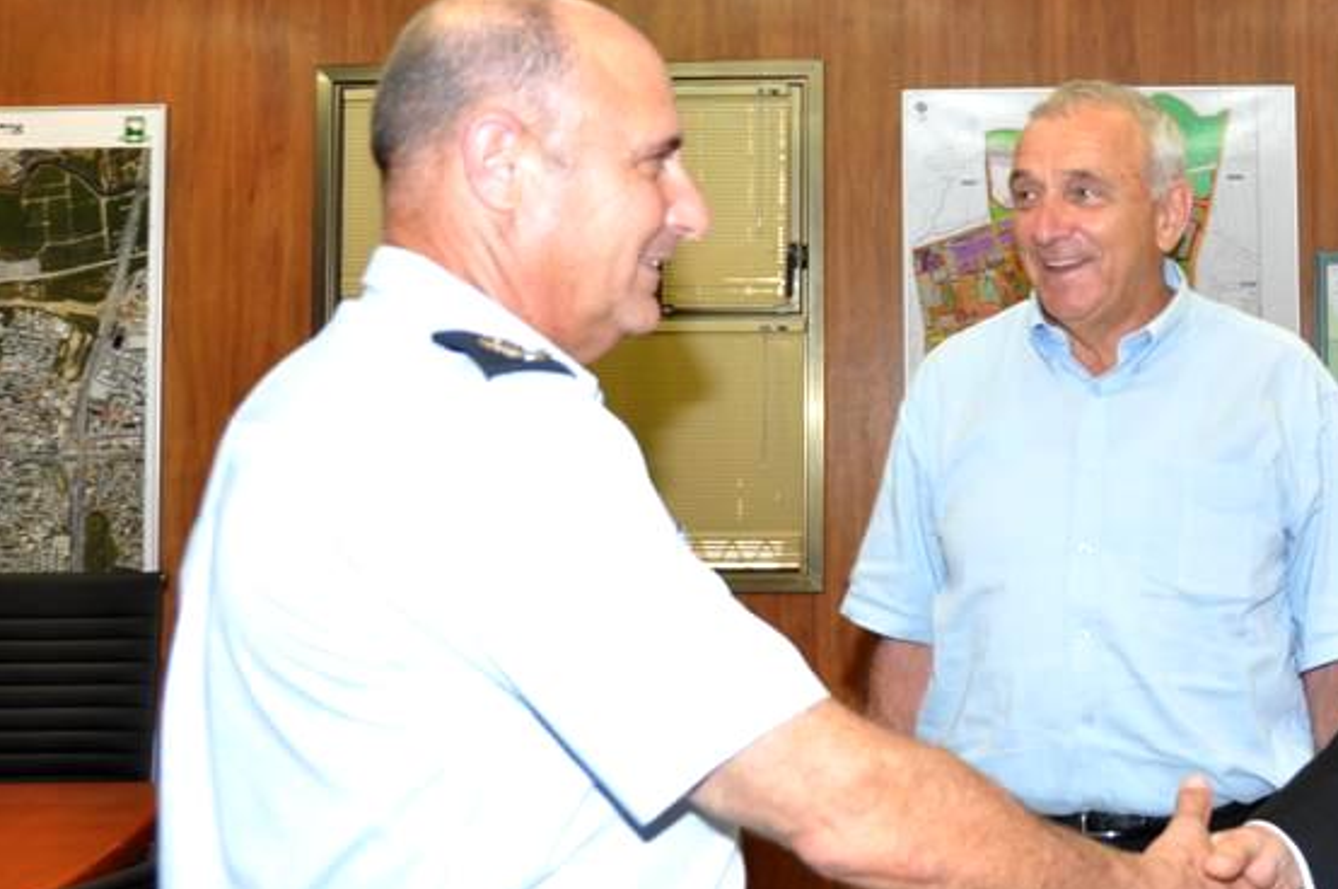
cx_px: 1063
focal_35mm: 61
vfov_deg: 22.1
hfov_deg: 32.1
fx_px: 2264
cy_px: 256
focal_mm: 22
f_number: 5
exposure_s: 1/100
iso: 400
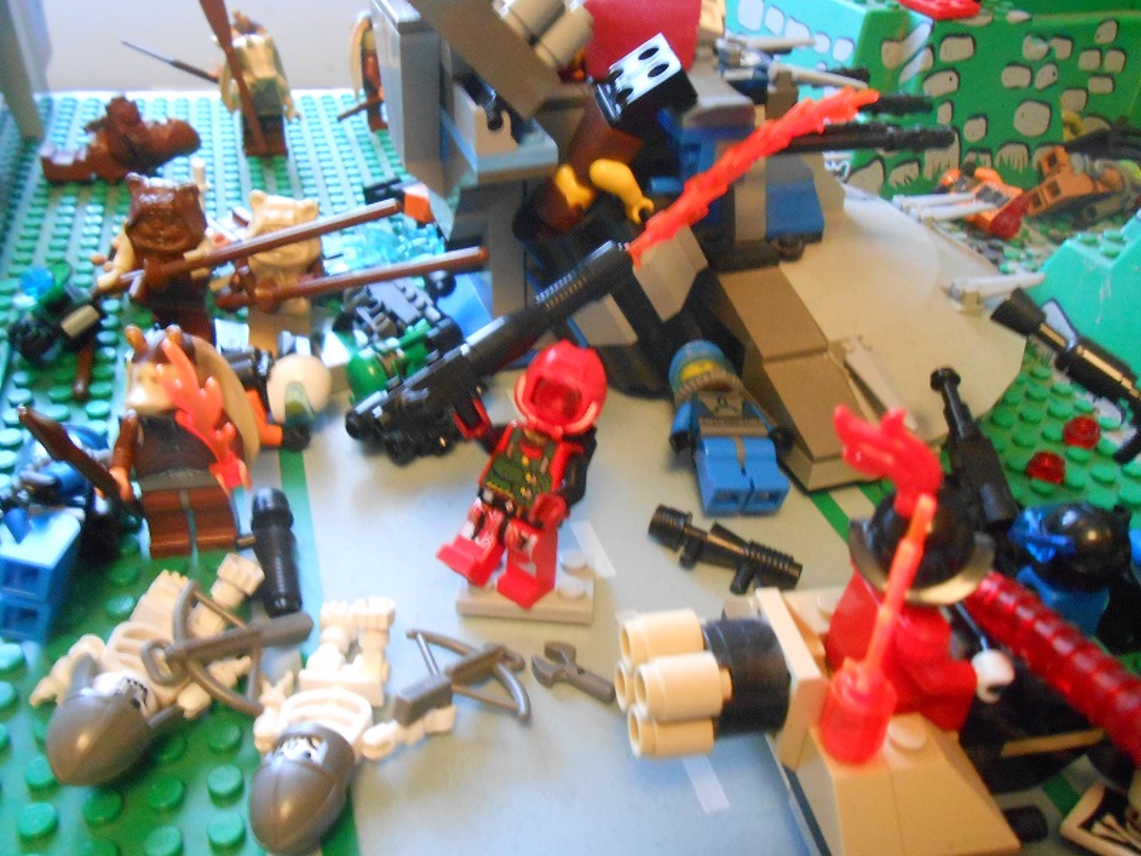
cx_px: 570
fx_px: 989
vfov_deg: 46.8
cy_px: 428
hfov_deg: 60.0
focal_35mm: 30
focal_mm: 5.3
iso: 800
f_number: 3.8
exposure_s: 1/5
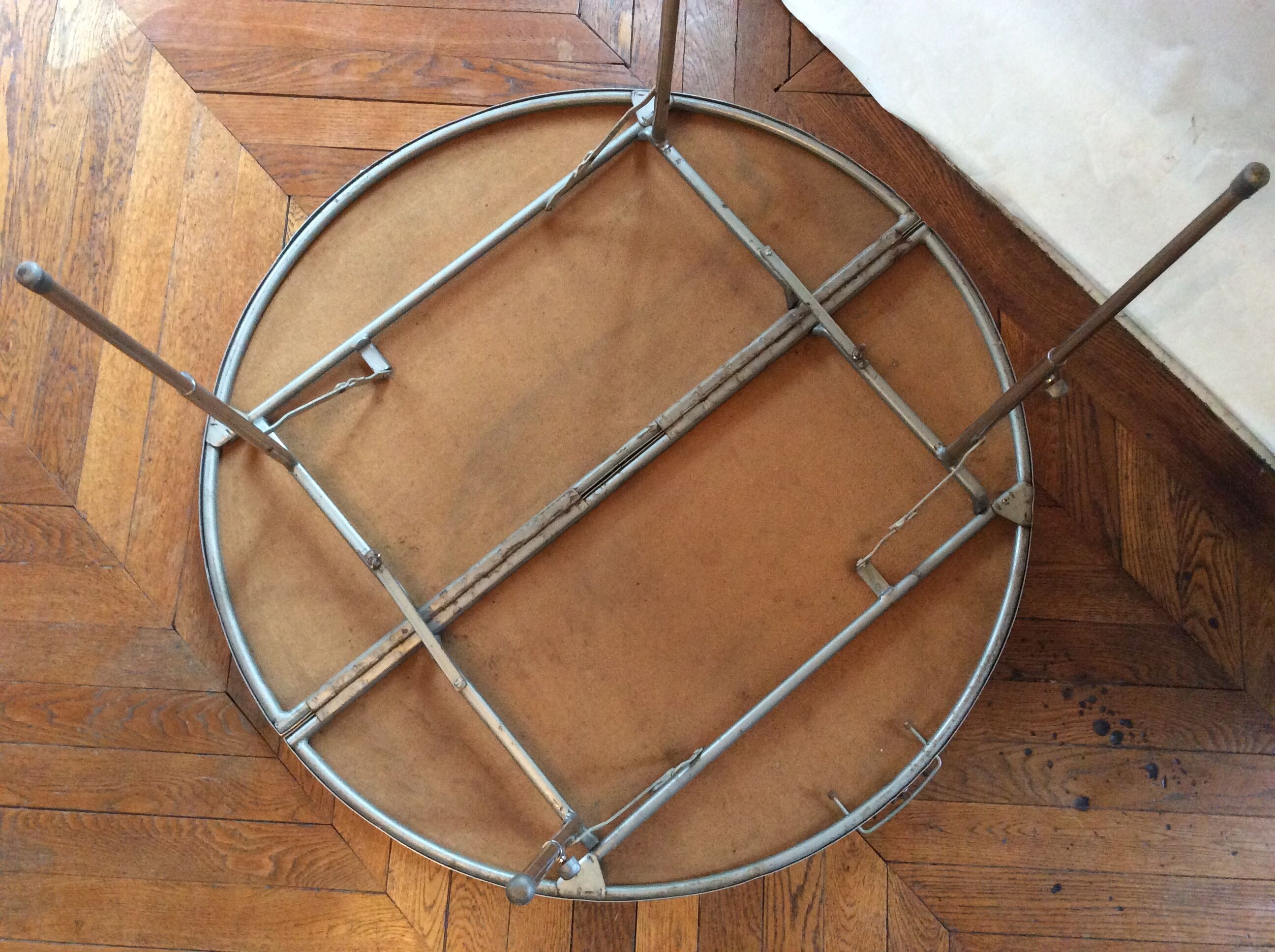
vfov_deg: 44.1
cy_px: 476
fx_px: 1177
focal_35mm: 32
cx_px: 638
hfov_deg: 56.9
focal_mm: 3.3
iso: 250
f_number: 2.4
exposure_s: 1/25
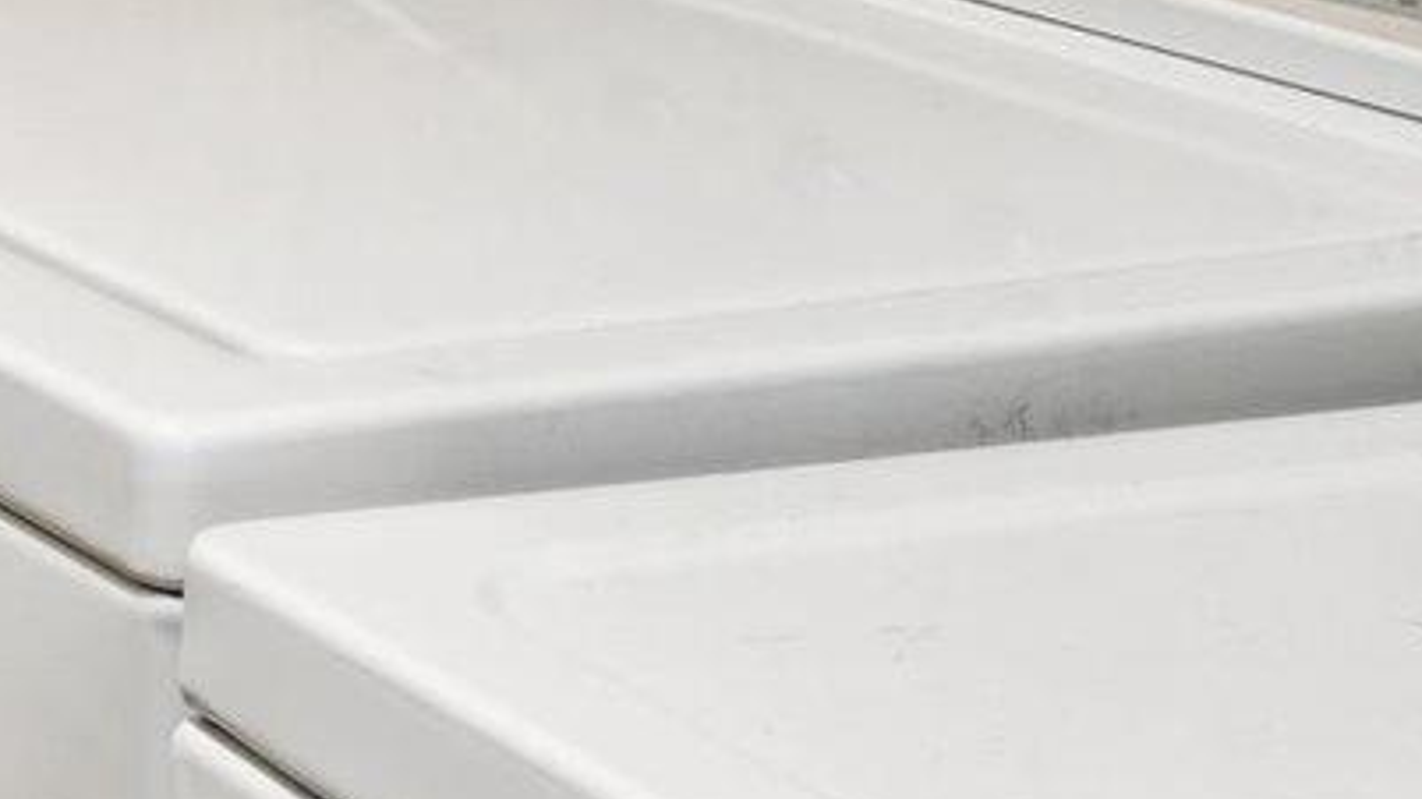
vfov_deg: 9.0
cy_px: -990
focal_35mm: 124
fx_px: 4675
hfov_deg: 15.4
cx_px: -976
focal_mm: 15.5
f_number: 13
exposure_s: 1/2
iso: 400
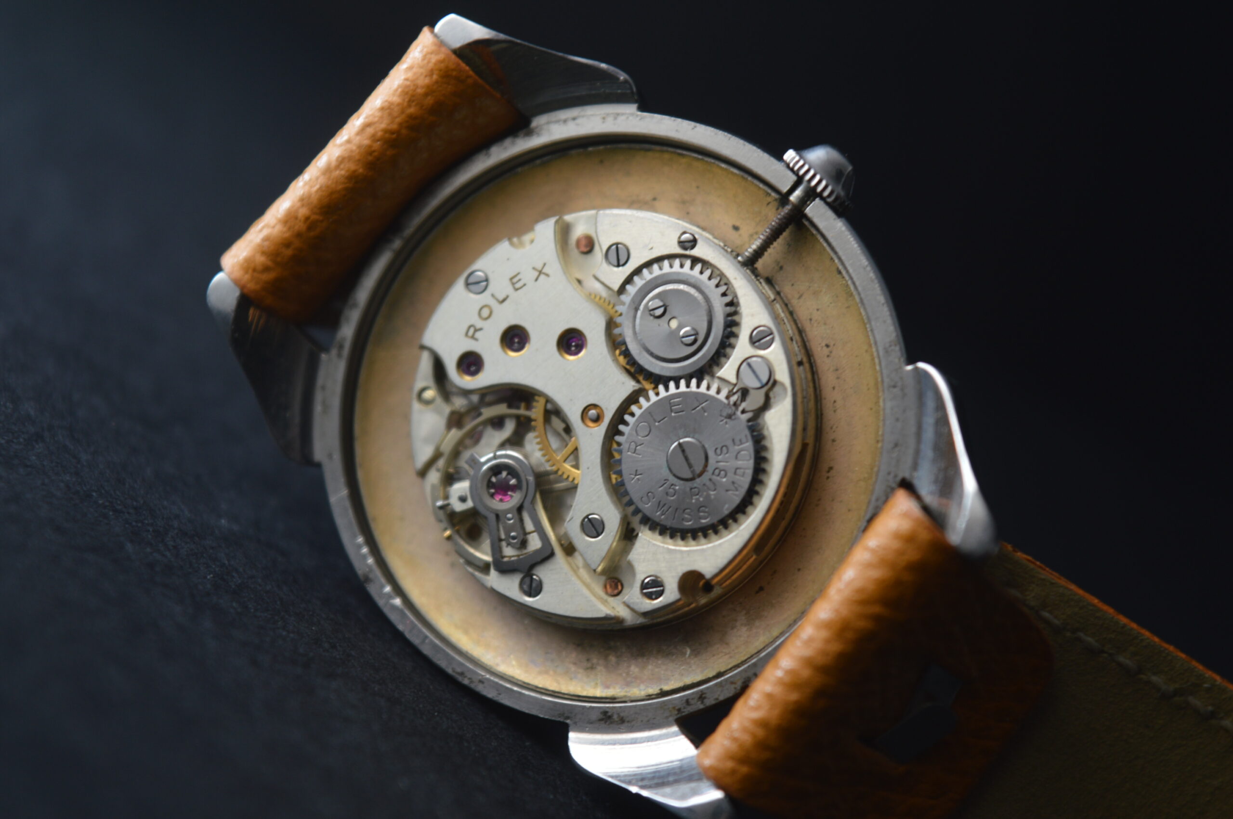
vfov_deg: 16.5
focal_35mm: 82
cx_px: 616
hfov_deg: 24.6
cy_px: 410
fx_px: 2823
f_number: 5.6
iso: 200
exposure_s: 1/15
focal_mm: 55
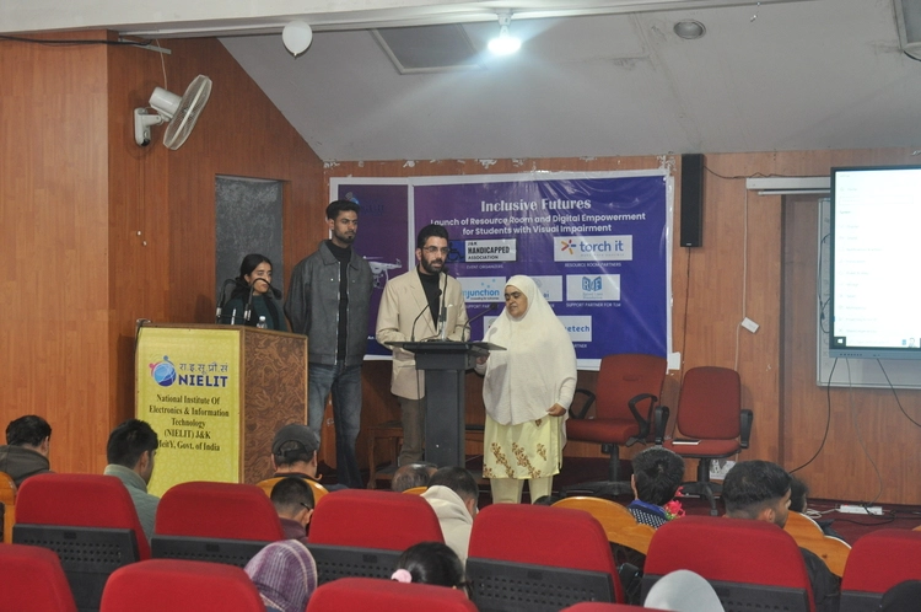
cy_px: 306
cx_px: 460
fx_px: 1380
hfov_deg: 36.9
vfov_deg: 25.0
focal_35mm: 54
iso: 800
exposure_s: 1/60
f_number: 4
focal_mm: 36
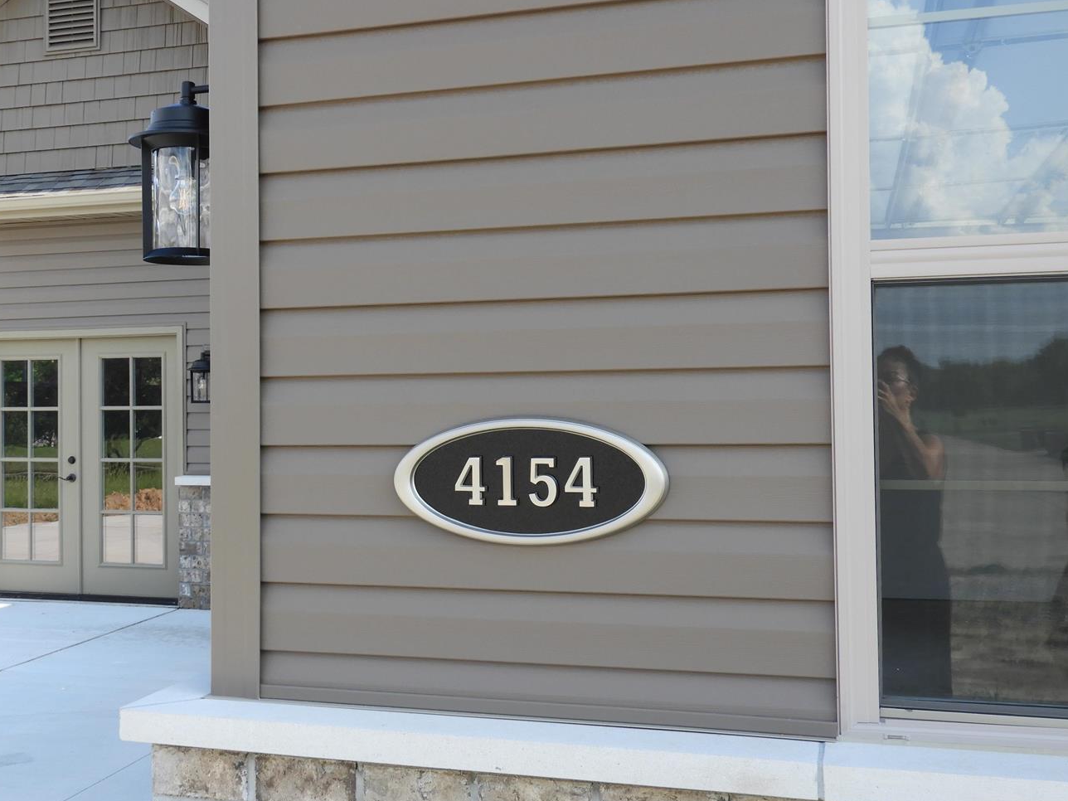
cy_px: 389
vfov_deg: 35.1
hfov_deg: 45.5
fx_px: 1265
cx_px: 414
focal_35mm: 41
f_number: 3.6
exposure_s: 1/320
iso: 100
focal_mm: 5.9
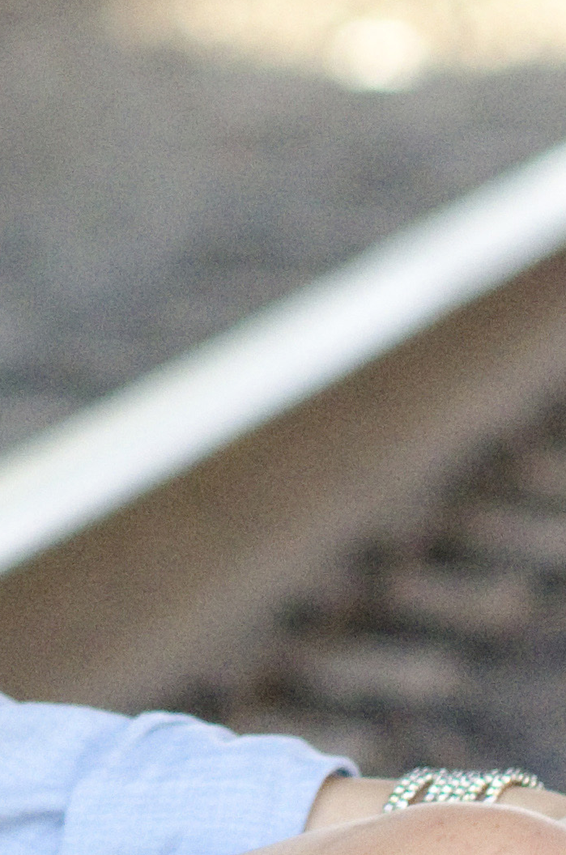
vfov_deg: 5.9
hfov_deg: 3.9
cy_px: 29
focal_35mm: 350
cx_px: -388
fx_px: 8294
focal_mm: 50
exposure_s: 1/8000
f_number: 2
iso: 1600
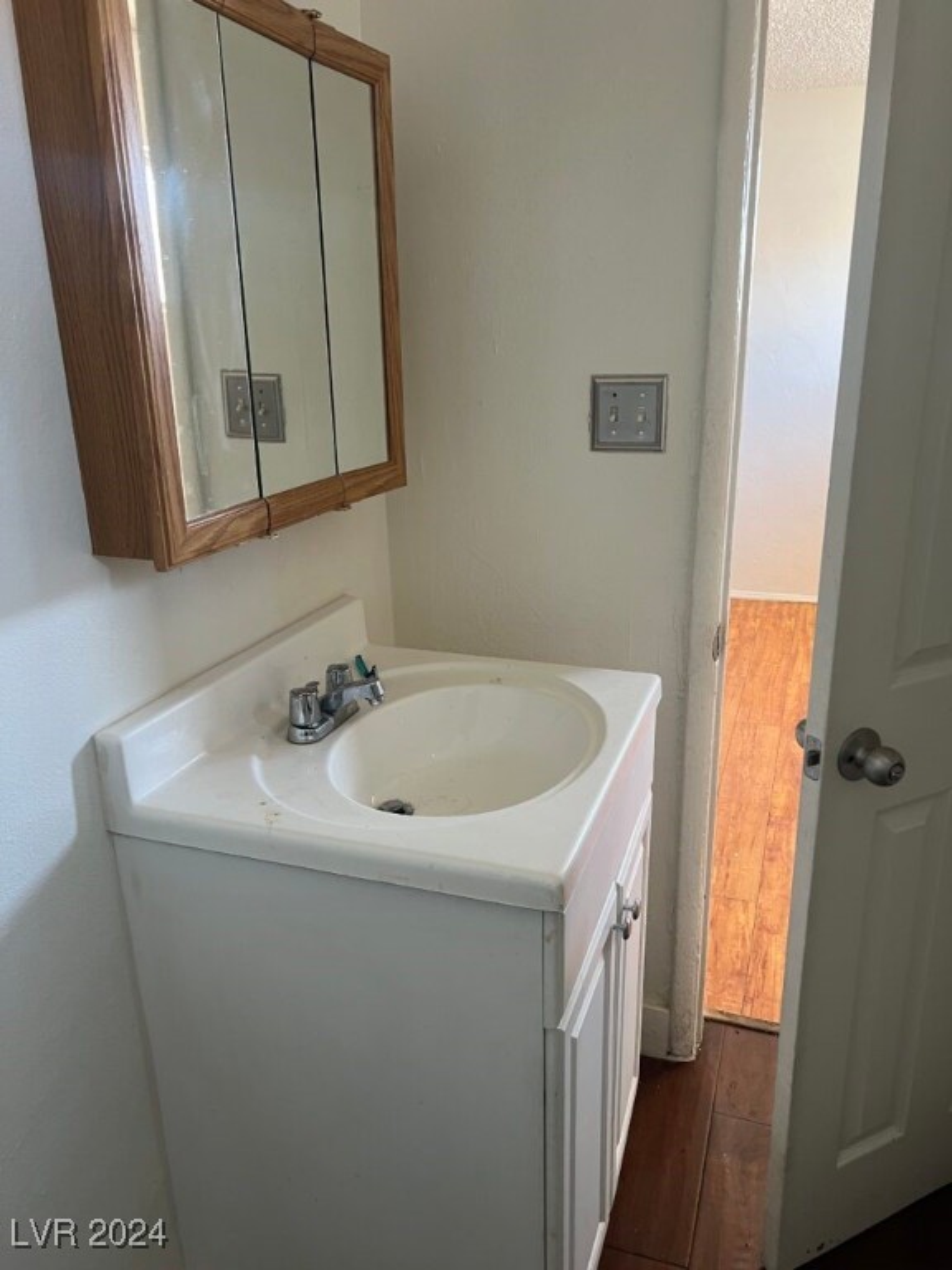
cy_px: 635
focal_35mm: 26
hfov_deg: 53.1
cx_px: 476
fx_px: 953
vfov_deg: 67.3
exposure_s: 1/81
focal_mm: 5.7
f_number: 1.5
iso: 125
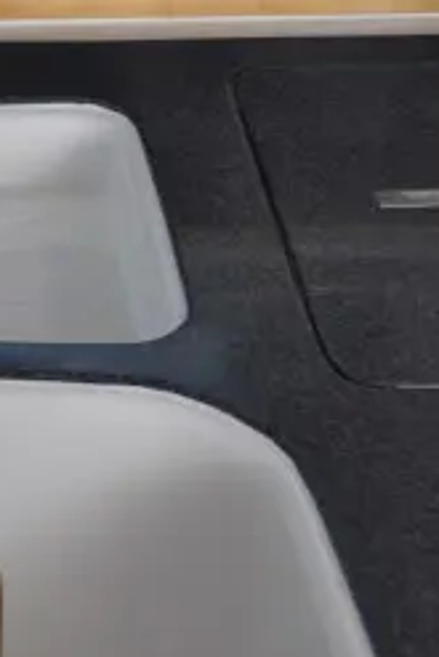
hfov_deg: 12.9
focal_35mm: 101
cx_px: -205
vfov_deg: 20.1
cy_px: 214
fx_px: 1845
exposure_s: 1/100
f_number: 5
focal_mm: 26
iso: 400
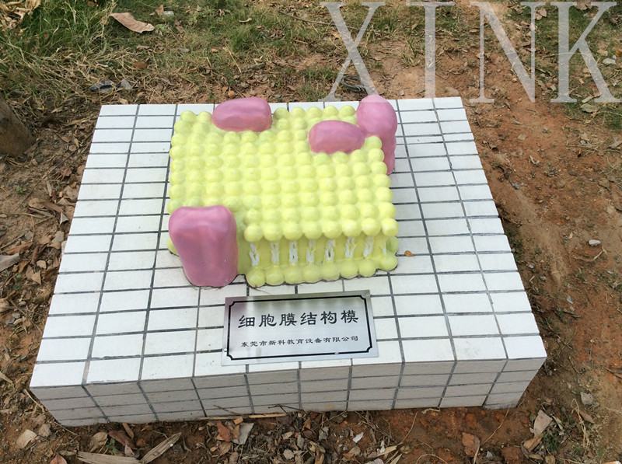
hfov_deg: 55.4
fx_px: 592
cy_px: 232
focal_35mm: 33
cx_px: 311
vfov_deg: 42.8
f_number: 2.4
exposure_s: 1/752
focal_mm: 3.3
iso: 32
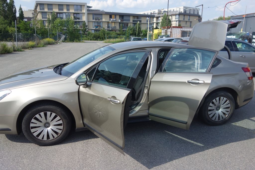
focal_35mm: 28
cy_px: 85
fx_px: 198
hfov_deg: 65.5
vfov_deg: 46.4
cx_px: 128
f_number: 2.2
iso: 125
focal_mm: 10.4
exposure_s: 1/2000
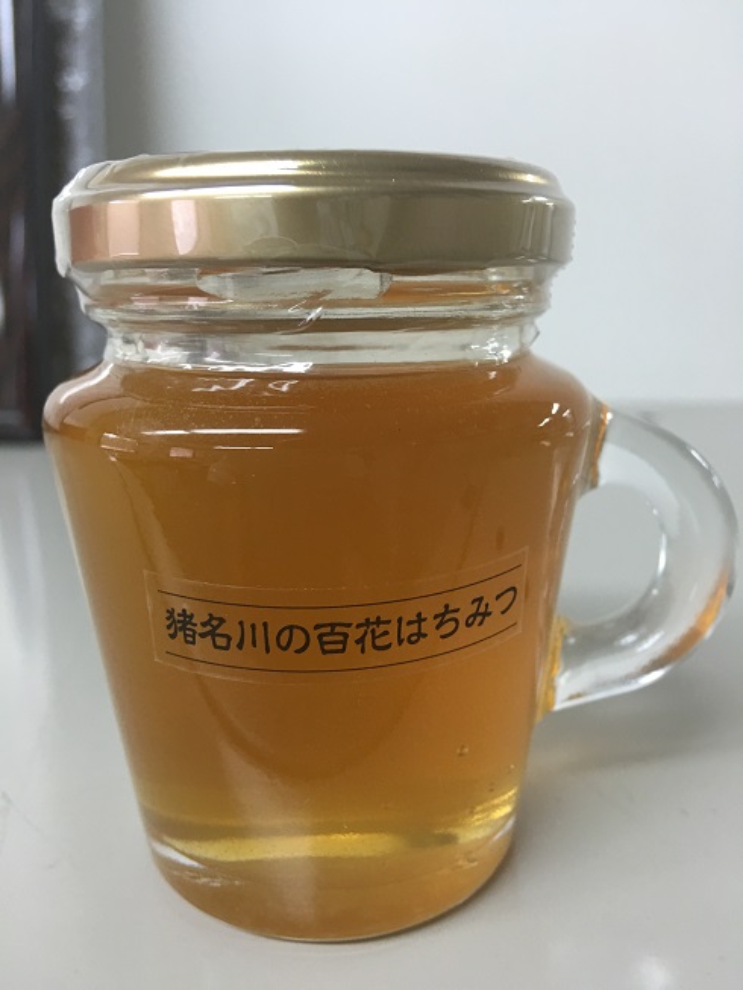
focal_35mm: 29
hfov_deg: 48.2
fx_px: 830
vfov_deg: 61.7
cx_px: 372
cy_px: 495
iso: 40
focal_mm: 4.15
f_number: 2.2
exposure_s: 1/15
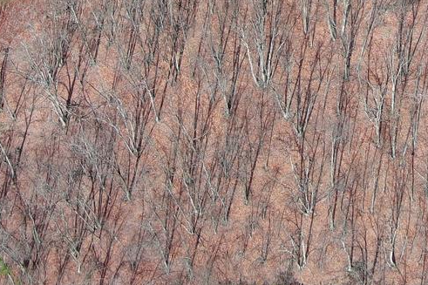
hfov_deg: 16.8
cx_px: 364
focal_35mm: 121
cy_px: -245
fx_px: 1438
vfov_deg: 10.6
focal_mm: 10.57
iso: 100
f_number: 2.8
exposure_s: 1/829
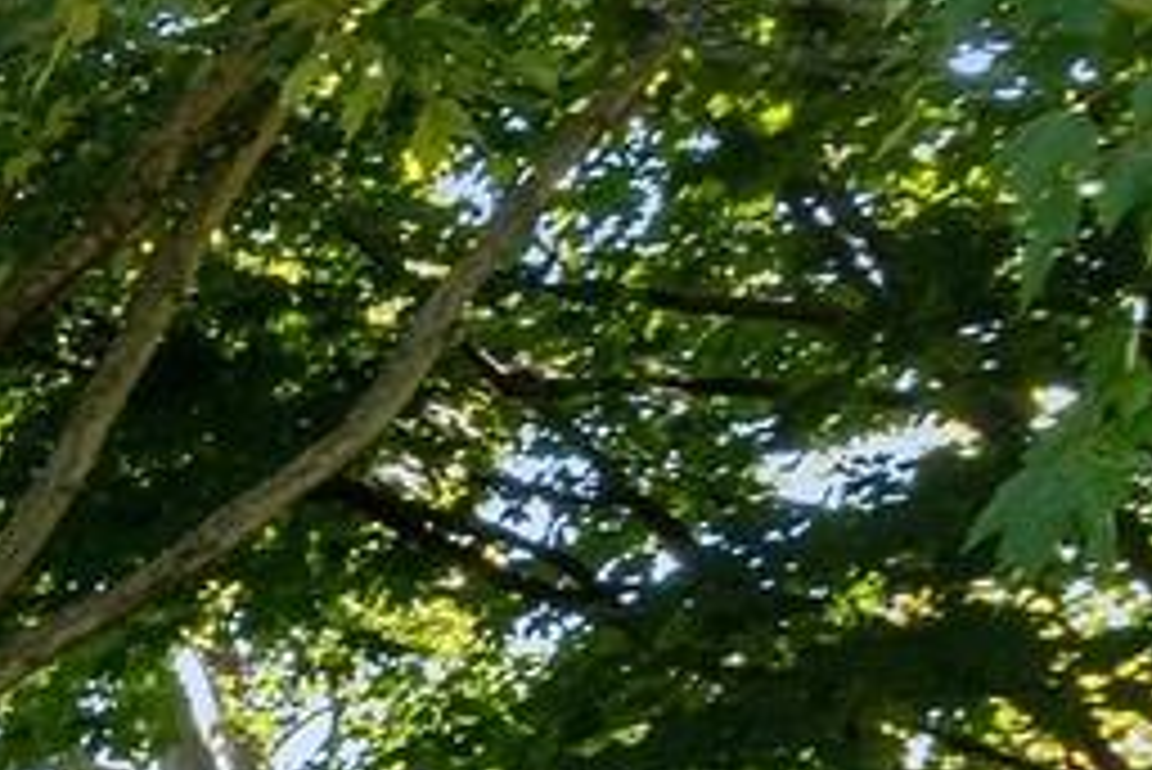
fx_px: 3650
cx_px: -2349
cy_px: 937
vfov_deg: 11.8
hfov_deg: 11.0
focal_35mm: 114
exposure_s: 1/100
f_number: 10
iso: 200
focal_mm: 12
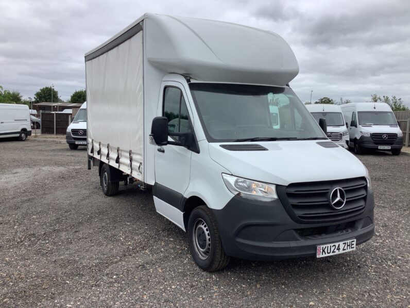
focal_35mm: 31
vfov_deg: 45.4
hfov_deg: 58.4
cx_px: 205
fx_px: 367
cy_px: 154
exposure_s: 1/1045
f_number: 2.4
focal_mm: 3.3
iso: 25
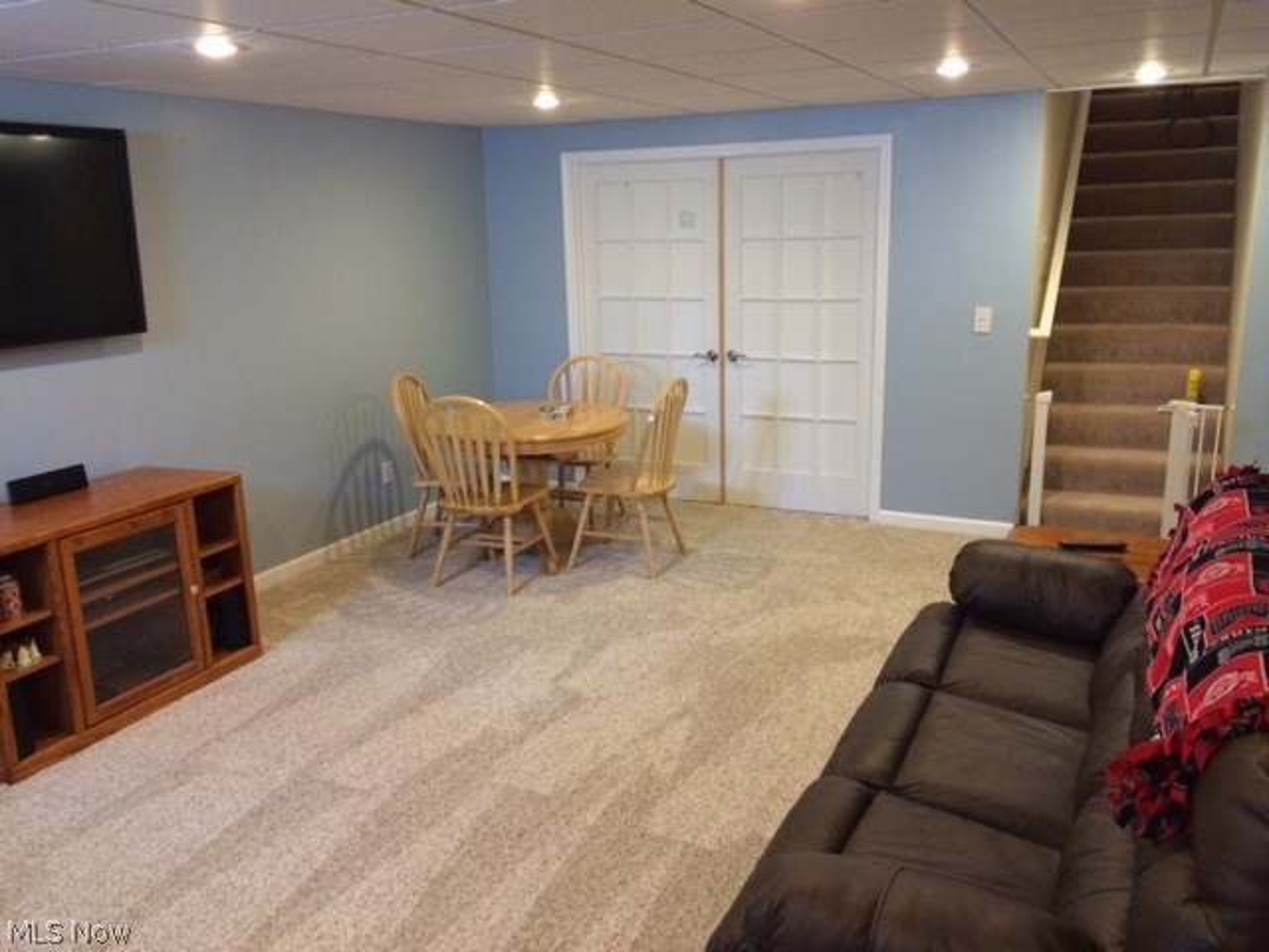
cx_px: 634
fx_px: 1063
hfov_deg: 61.7
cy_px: 476
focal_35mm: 29
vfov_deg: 48.2
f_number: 2.2
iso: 250
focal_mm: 4.15
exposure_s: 1/30
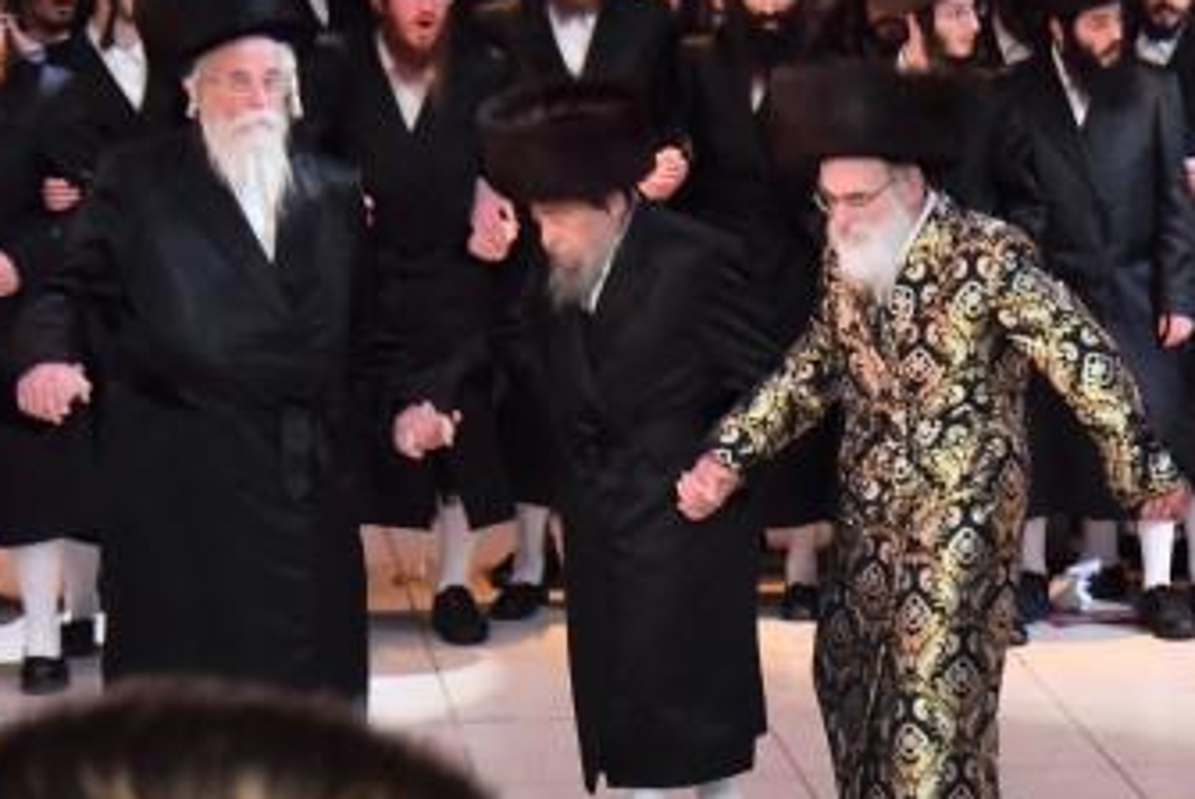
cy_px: 544
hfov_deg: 12.1
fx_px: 5581
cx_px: 1092
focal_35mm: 168
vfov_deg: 8.2
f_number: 4
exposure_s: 1/125
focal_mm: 55
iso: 640
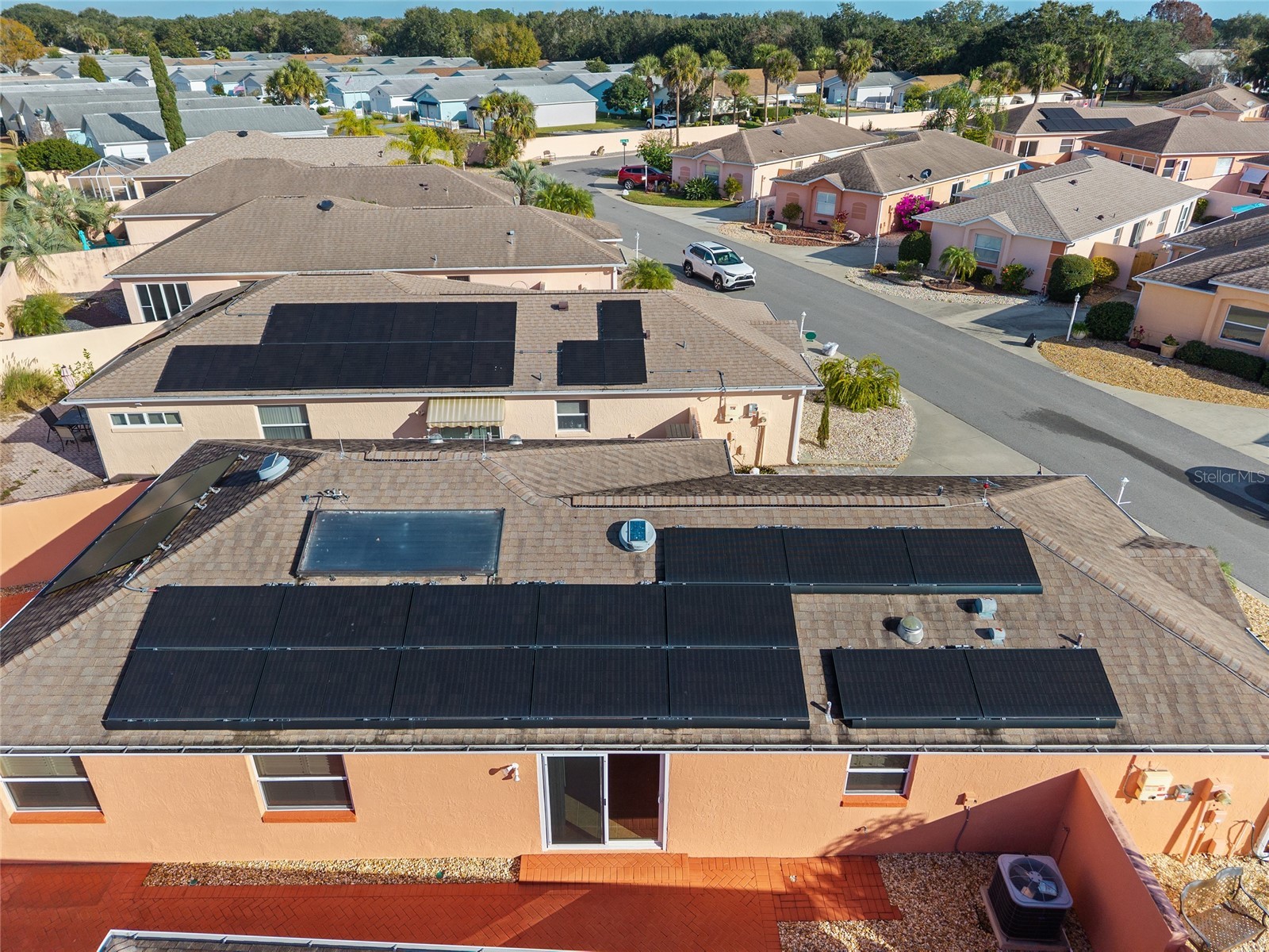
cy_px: 476
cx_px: 634
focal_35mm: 24
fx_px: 880
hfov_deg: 71.6
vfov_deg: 56.8
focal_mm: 8.67
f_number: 1.8
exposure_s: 1/4000
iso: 170
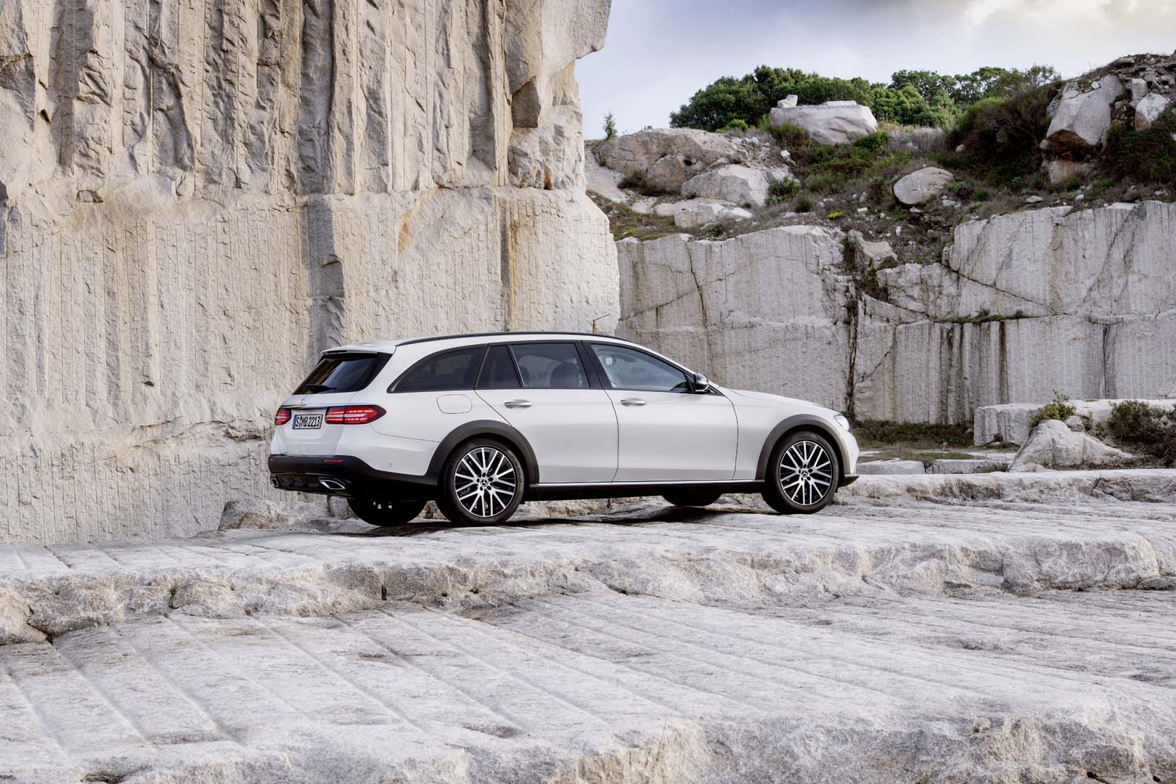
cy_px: 392
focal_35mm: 70
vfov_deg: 19.5
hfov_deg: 28.8
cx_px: 588
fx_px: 2286
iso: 100
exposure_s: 1/30
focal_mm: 70
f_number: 10
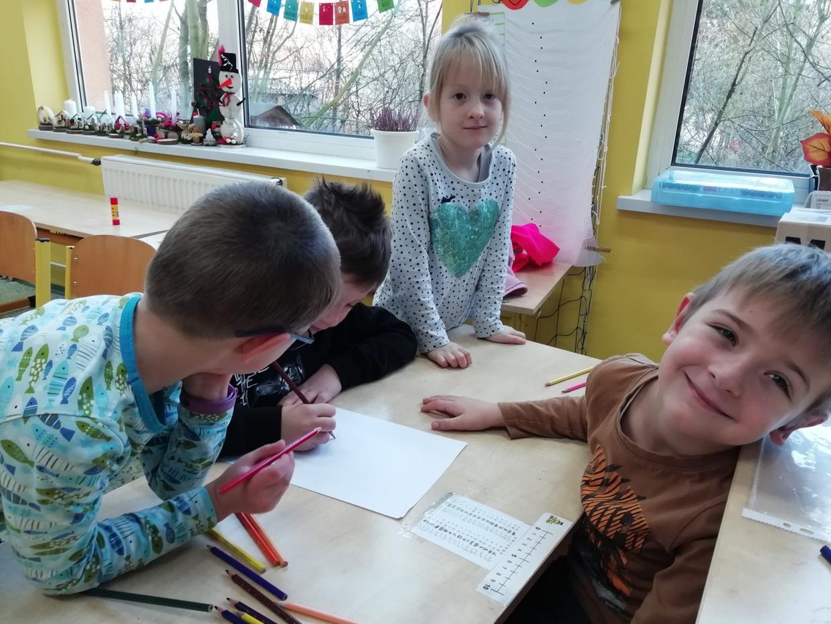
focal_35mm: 28
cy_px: 335
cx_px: 422
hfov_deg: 63.4
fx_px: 672
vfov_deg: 49.7
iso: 80
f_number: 2.2
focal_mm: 3.46
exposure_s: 1/33.3
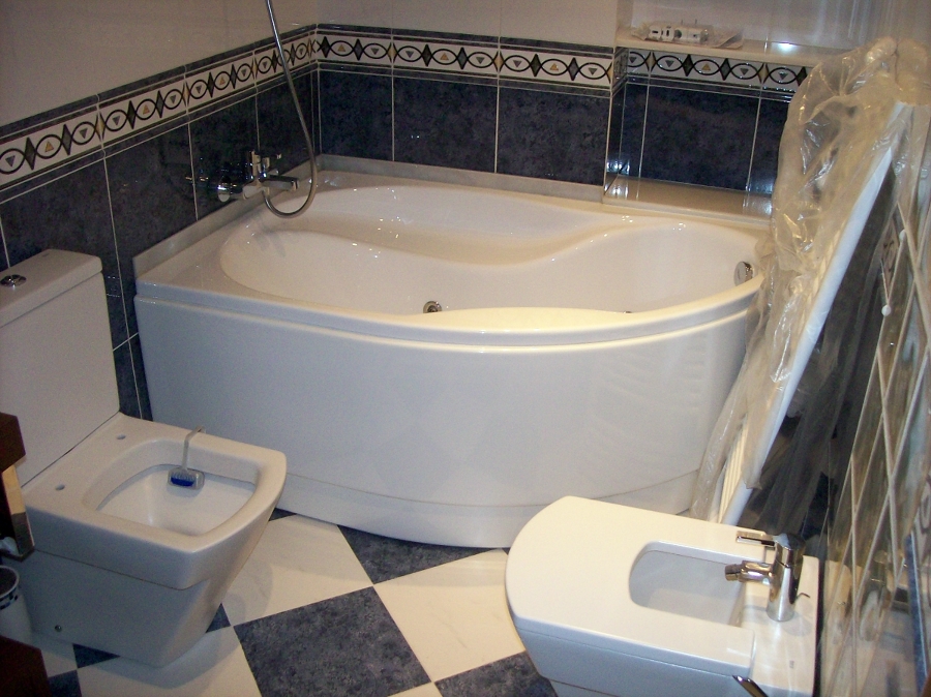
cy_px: 348
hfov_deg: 51.4
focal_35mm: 36
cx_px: 466
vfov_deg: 39.6
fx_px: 968
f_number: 2.7
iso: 140
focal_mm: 6
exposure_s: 1/64
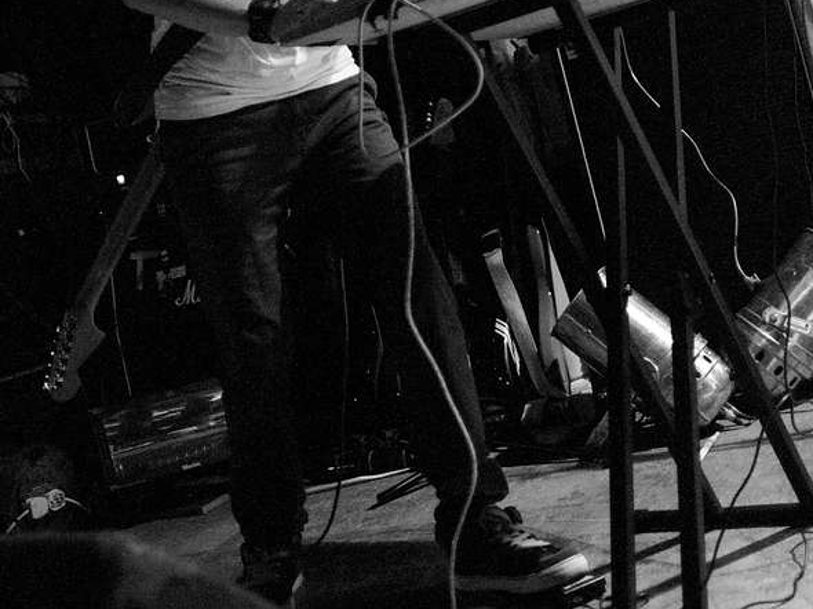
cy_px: 106
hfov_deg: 43.0
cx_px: 402
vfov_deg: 31.8
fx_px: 1033
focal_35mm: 44
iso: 1600
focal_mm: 20
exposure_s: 1/80
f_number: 1.8
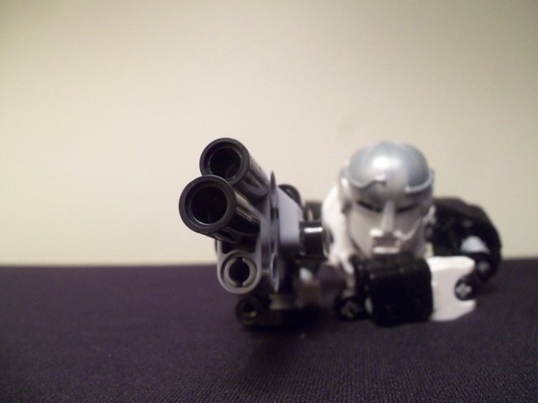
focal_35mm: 29
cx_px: 269
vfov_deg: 48.2
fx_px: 451
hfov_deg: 61.7
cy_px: 202
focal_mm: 5.2
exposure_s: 1/30
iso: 200
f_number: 3.4
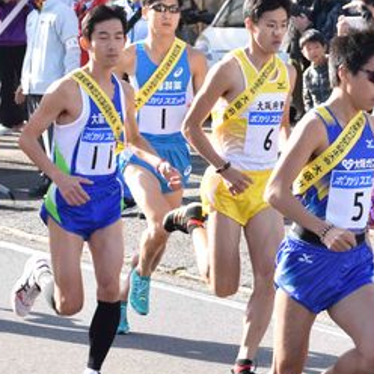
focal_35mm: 144
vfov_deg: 12.1
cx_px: 184
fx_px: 1760
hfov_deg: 12.1
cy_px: 141
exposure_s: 1/1250
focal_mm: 56
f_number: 5
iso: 1000
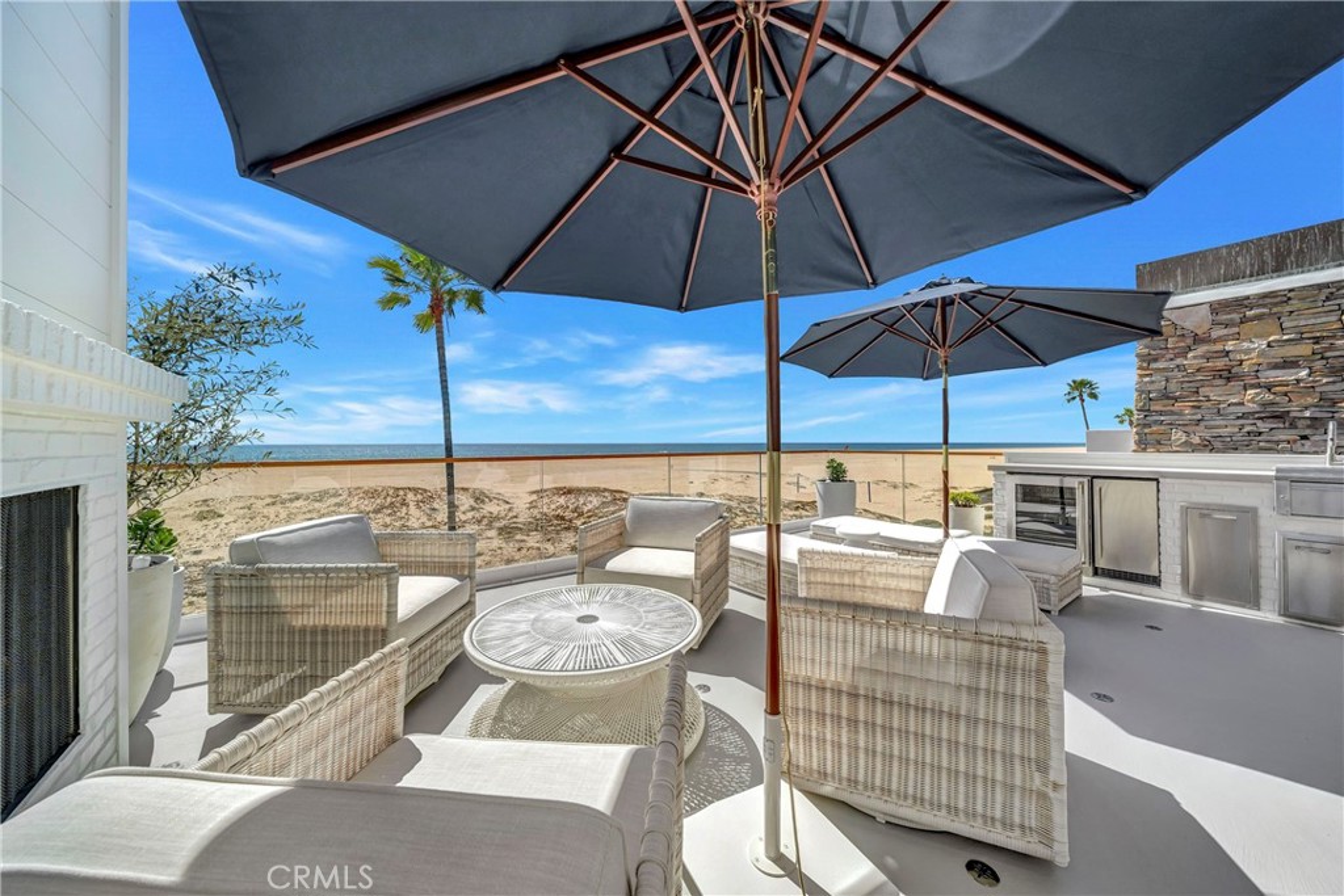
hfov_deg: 112.6
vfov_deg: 90.0
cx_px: 672
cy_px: 448
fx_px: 448
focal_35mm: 12
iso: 500
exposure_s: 1/2000
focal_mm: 12
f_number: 8
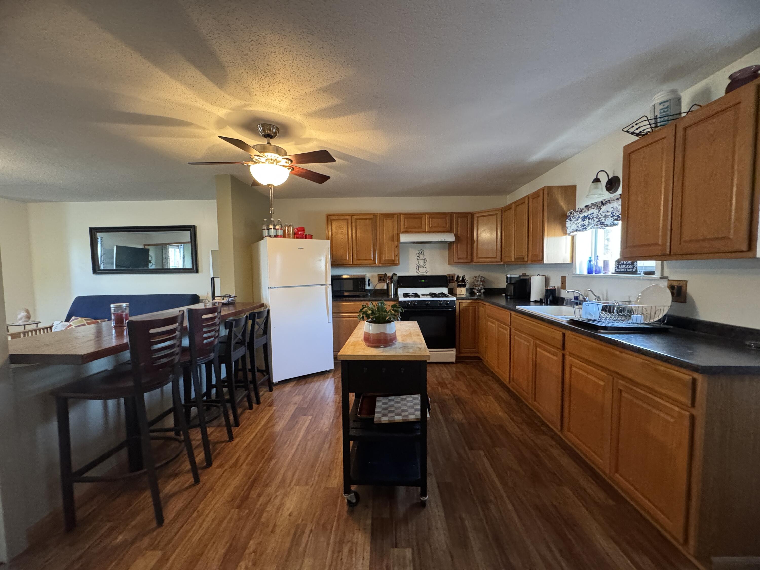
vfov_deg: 85.7
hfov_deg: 102.1
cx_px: 380
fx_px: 307
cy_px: 285
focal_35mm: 14
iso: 800
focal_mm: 2.22
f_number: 2.2
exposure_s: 1/60
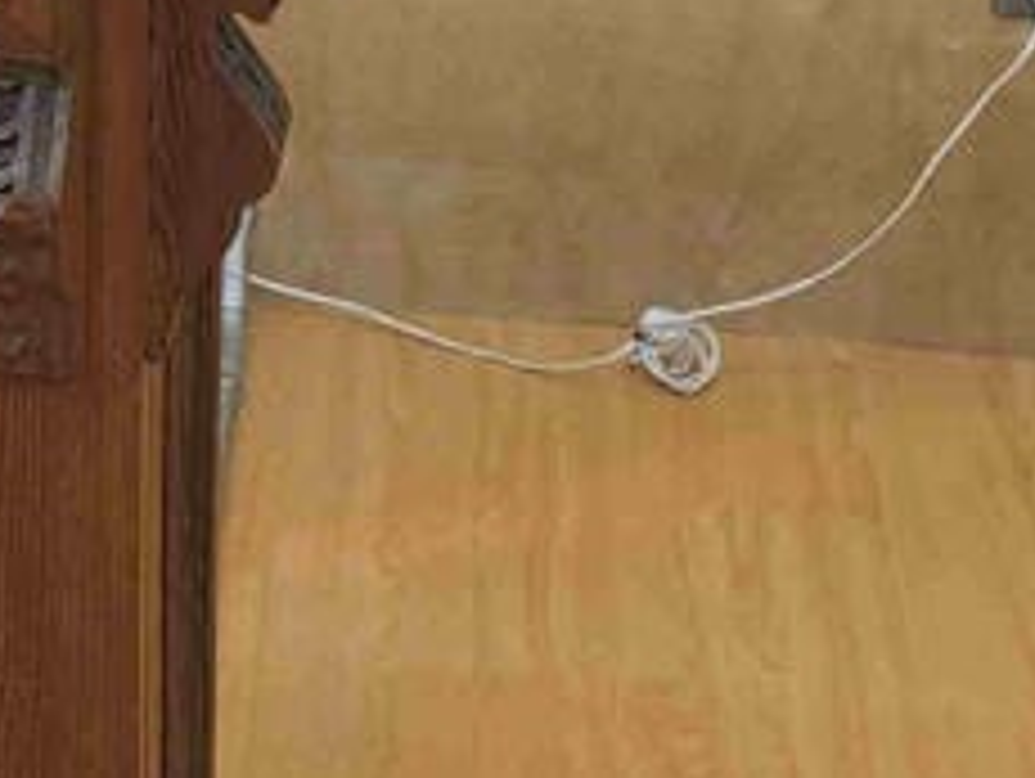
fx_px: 3592
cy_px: -769
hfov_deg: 15.6
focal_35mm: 120
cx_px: -320
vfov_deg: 11.2
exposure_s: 1/120
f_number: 2
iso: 64
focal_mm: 8.72
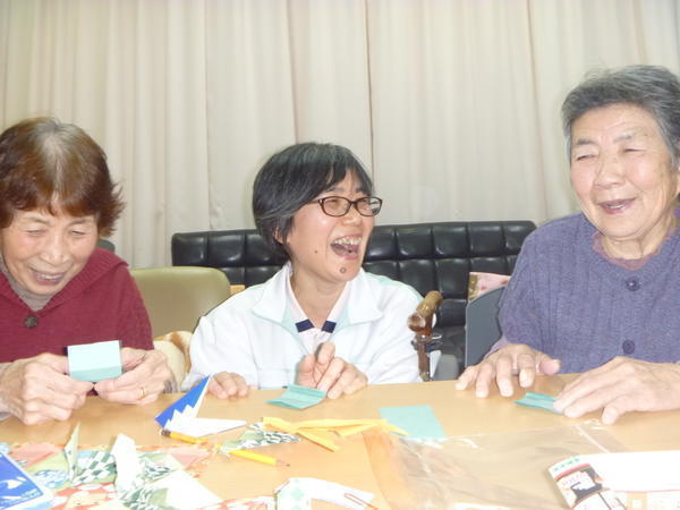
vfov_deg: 40.7
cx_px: 340
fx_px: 688
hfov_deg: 52.6
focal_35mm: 35
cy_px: 255
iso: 200
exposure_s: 1/30
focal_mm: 6.3
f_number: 3.5
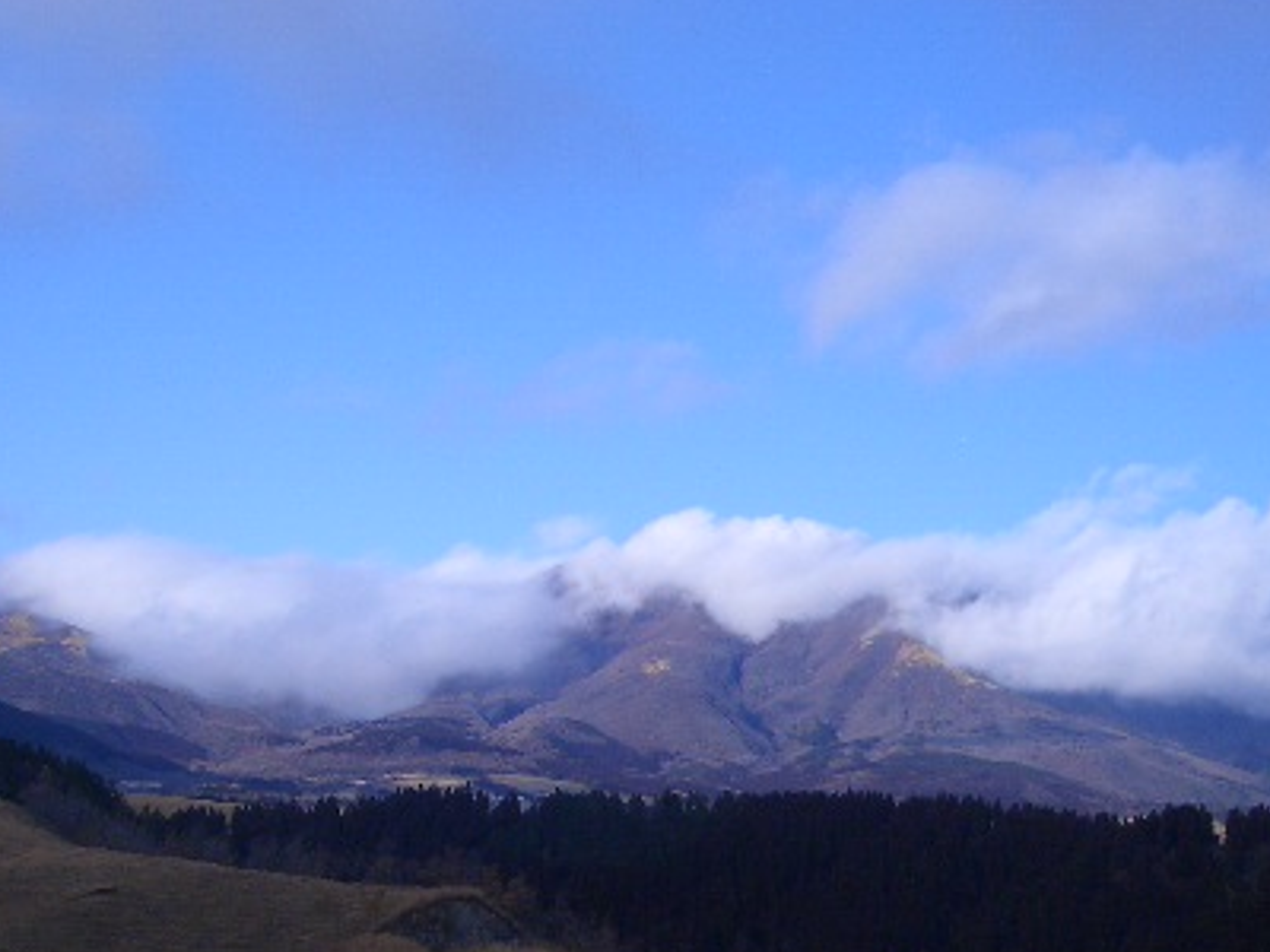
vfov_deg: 25.8
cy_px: 689
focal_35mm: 56
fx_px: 2055
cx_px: 467
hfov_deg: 34.2
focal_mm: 5.8
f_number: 4.3
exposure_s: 1/500
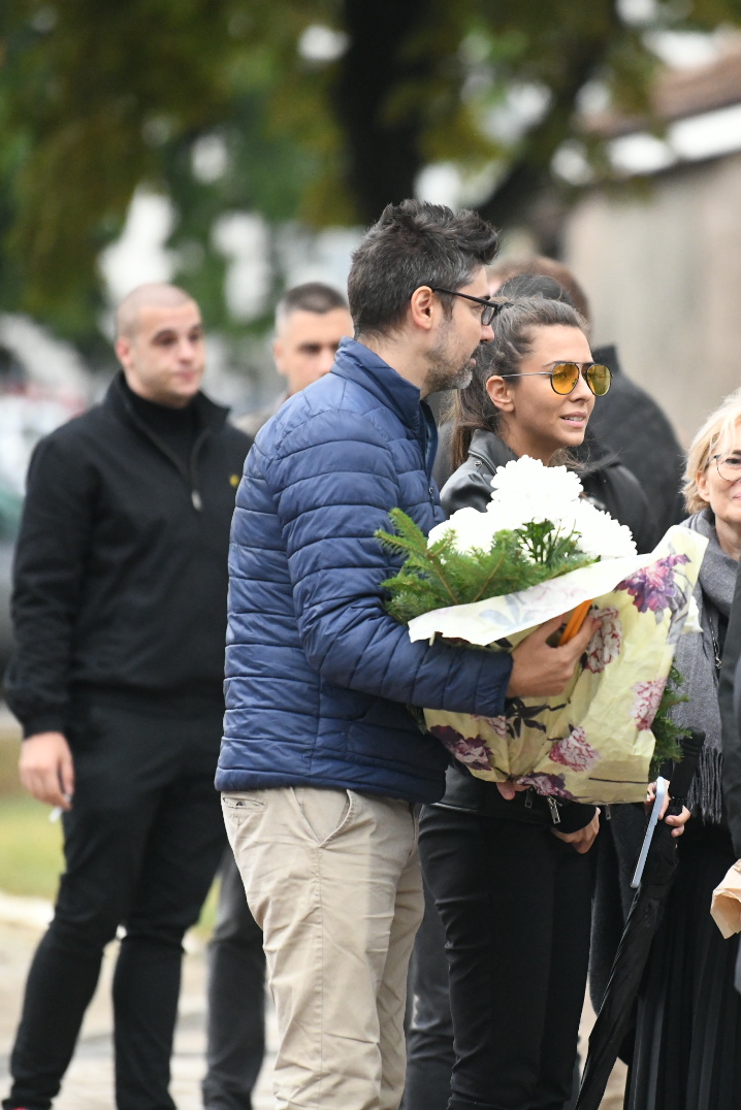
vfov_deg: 6.8
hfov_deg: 4.6
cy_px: 556
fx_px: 9287
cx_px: 586
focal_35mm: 301
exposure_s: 1/6400
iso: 5000
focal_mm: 200
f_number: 2.8
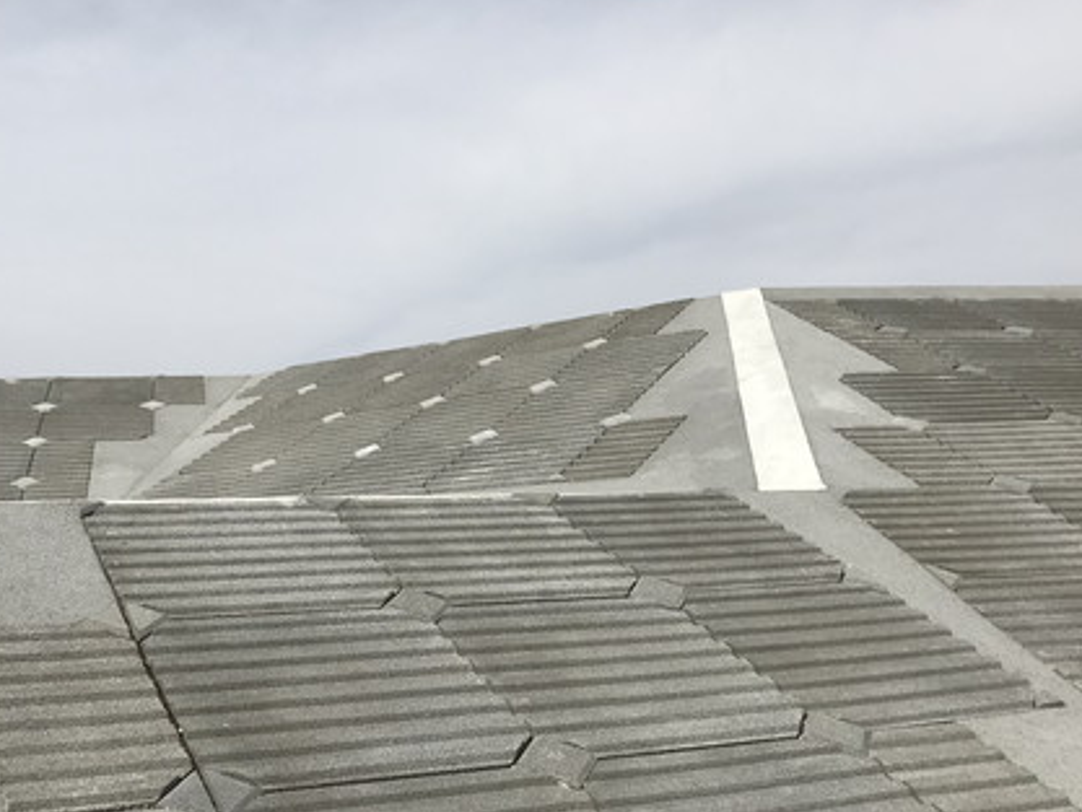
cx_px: 420
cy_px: 402
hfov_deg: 43.6
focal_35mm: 43
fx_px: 1344
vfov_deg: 33.6
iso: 20
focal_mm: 3.99
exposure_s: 1/5650
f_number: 1.8
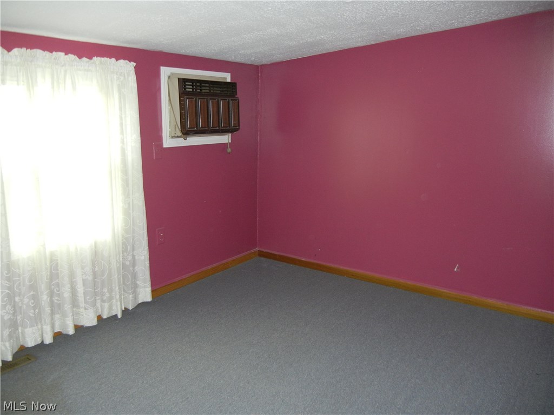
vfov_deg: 46.8
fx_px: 480
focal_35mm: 30
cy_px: 208
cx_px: 277
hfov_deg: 60.0
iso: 296
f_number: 3.5
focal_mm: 5.4
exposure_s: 1/30
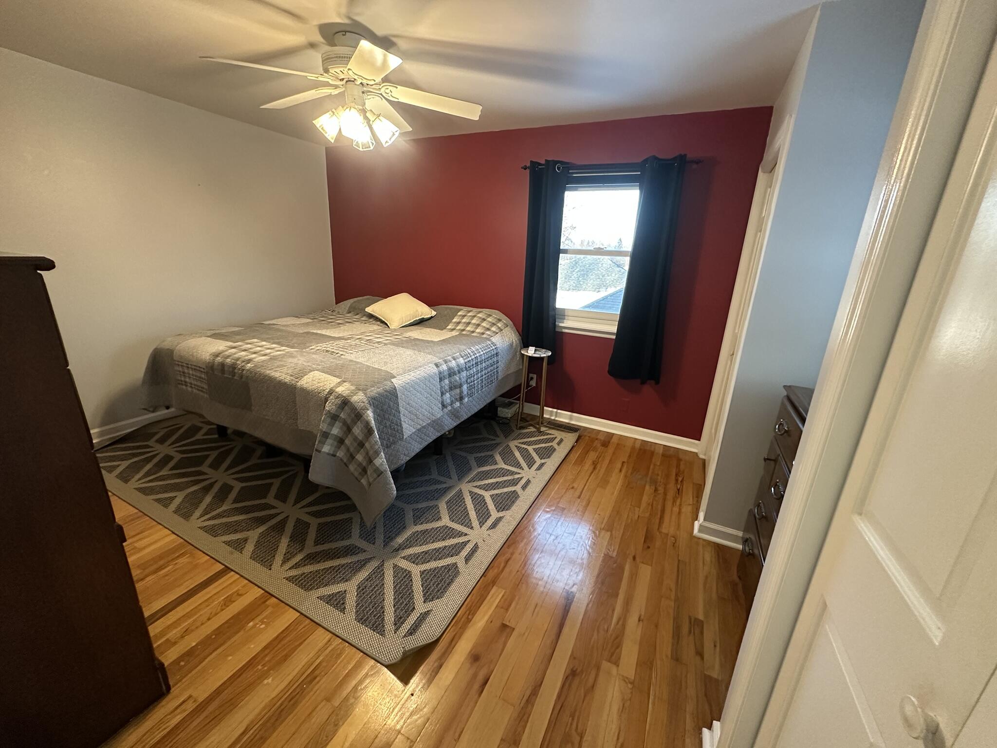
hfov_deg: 102.1
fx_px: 403
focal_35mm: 14
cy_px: 374
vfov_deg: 85.7
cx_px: 498
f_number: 2.2
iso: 400
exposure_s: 1/60
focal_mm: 2.22
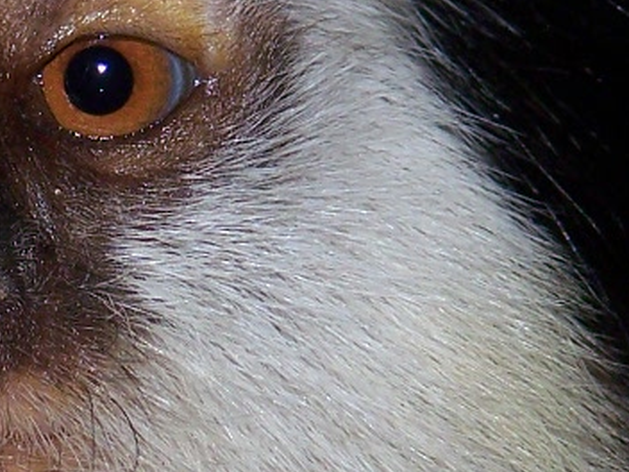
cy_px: 426
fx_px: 13137
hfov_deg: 2.7
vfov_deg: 2.1
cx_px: -46
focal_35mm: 723
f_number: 3.3
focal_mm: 26.4
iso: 80
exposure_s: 1/125
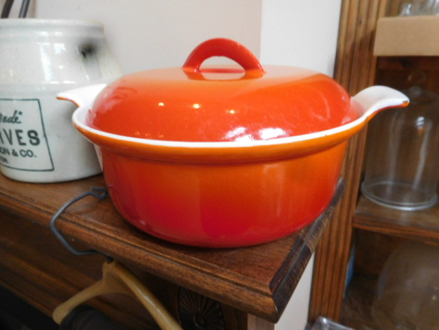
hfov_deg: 69.4
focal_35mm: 25
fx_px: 317
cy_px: 165
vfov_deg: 54.9
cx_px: 220
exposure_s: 1/30
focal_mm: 4.5
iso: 400
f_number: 3.4
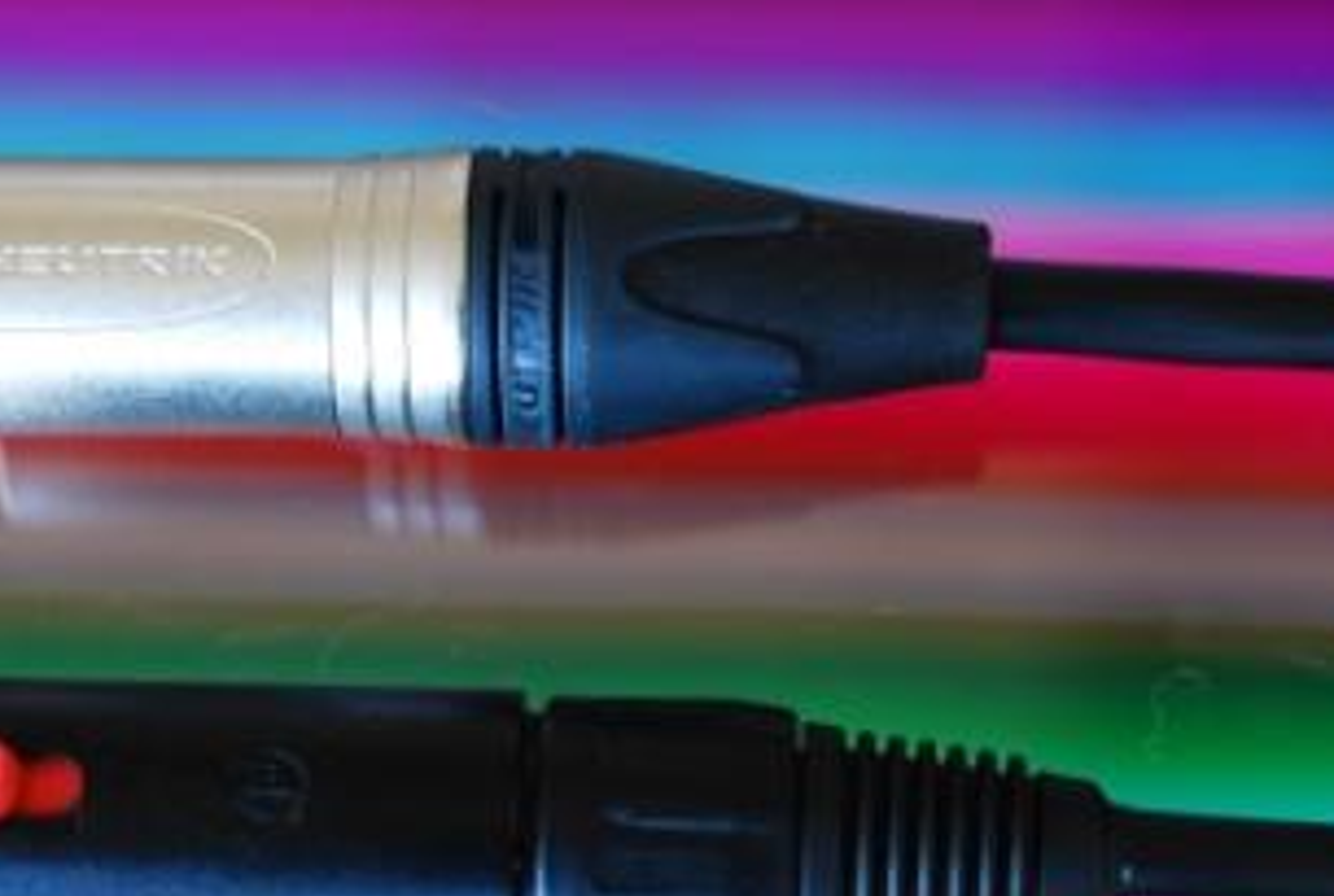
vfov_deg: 10.4
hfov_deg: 15.5
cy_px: 616
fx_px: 4903
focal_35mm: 132
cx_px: 555
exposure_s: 1/4
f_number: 5.6
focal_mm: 60
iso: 100
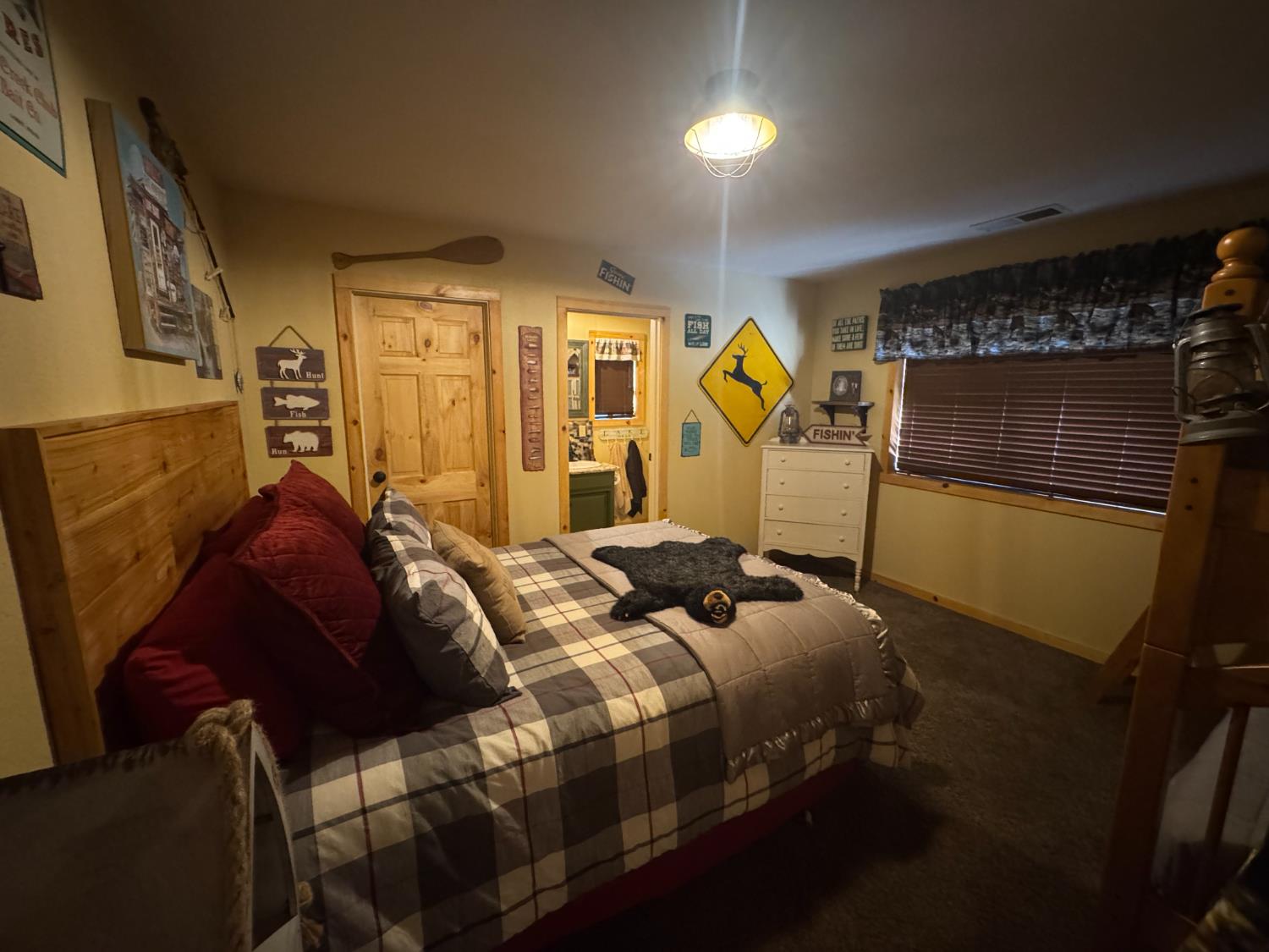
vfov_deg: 85.7
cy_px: 476
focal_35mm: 14
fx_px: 513
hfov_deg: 102.1
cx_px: 634
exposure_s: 1/40
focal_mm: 2.22
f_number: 2.2
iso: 1250
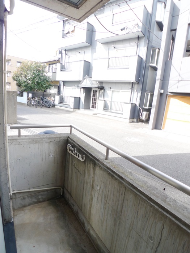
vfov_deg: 71.6
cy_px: 126
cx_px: 95
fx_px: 176
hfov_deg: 56.8
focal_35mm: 24
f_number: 2.8
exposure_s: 1/160
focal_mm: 5.1
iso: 80
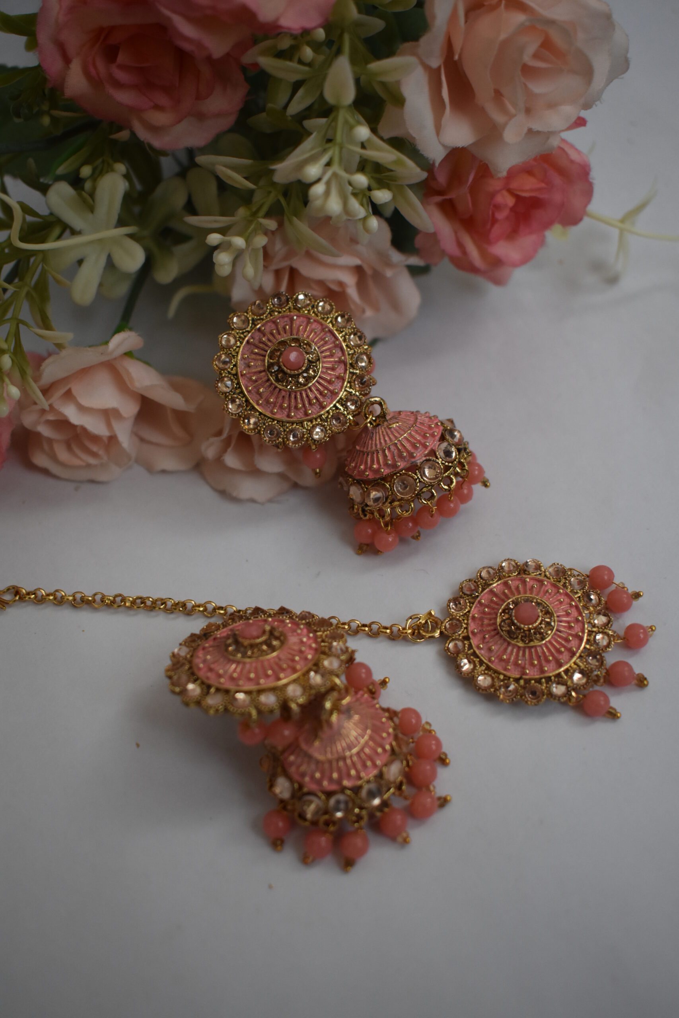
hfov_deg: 31.9
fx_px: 1188
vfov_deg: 46.4
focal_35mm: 42
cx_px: 340
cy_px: 509
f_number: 4.2
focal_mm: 28
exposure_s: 1/60
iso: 800
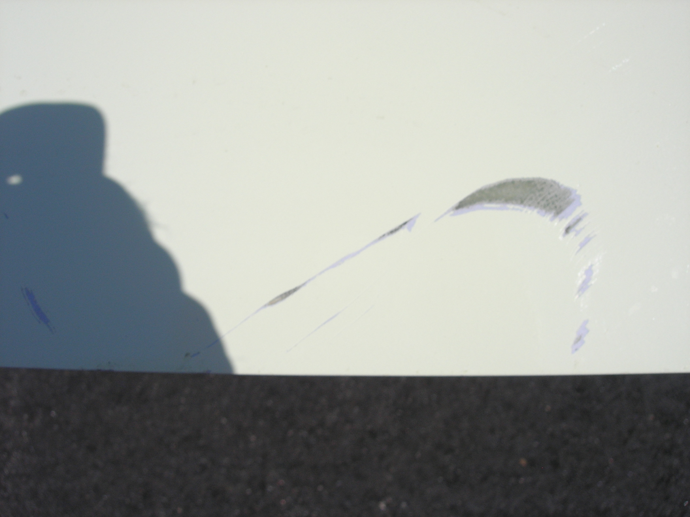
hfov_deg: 49.0
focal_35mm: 38
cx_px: 345
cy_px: 258
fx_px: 757
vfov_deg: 37.7
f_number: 4.8
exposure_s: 1/1420
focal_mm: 7.8
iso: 64
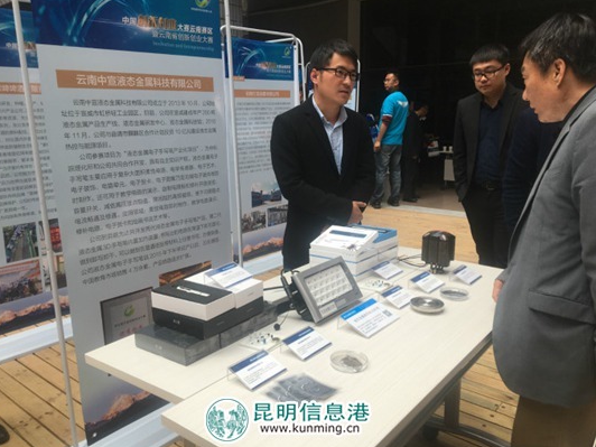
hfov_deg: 60.0
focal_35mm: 30
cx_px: 296
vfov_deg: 46.8
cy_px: 224
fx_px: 517
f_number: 2.2
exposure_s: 1/181
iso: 25
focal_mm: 4.15
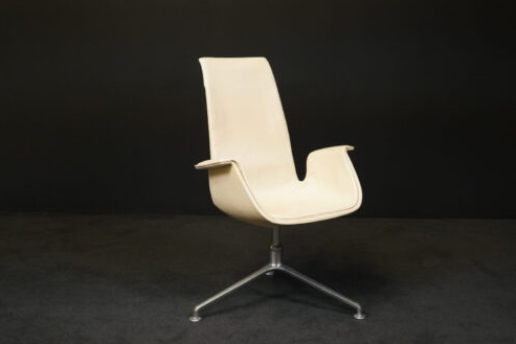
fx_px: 645
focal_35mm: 45
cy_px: 180
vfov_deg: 29.9
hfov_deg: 43.6
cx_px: 278
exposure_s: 1/320
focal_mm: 37
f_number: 7.1
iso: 5000
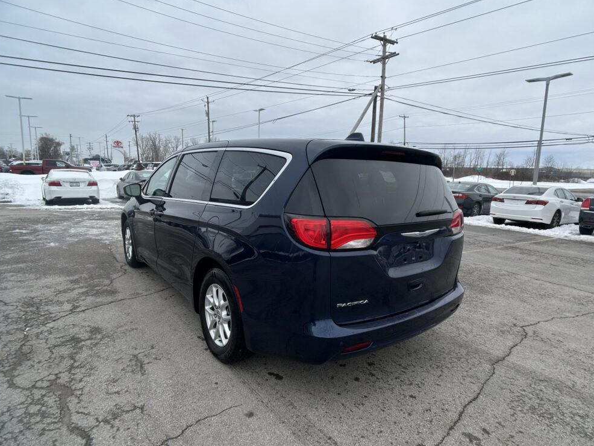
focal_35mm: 27
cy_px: 215
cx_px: 299
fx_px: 463
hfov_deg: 65.3
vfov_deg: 51.4
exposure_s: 1/3356
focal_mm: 5.7
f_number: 1.5
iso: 50
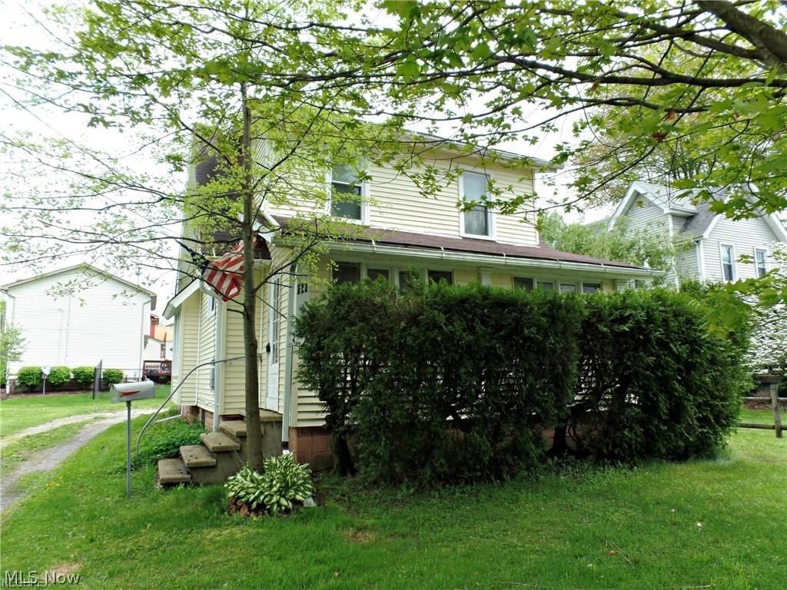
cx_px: 394
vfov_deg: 58.9
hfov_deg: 73.9
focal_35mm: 23
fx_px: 523
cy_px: 295
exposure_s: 1/250
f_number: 3.5
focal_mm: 4.1
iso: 80
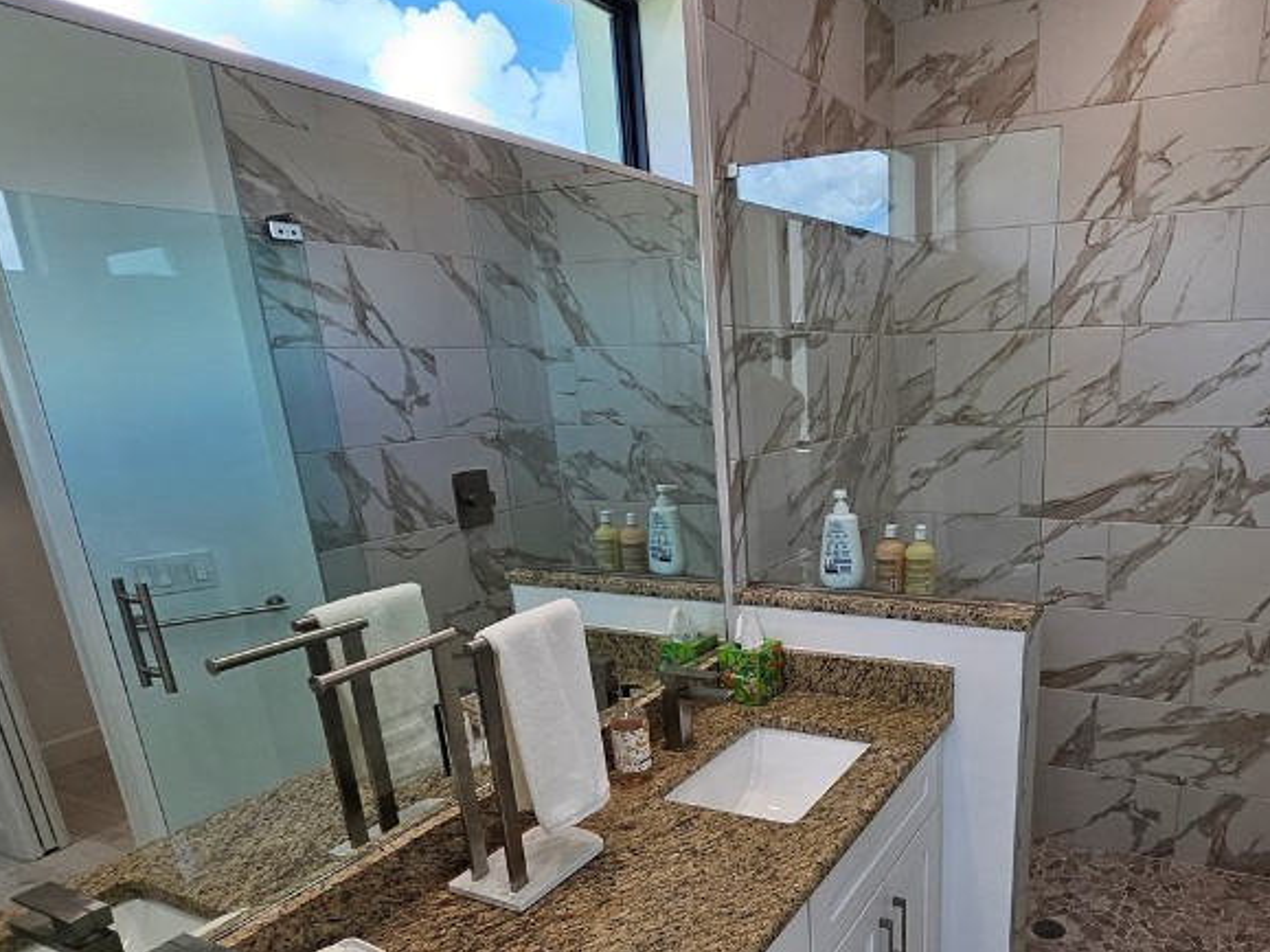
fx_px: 844
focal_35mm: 23
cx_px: 820
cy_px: 636
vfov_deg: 57.5
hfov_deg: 72.3
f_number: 2.2
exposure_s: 1/120
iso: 50
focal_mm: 1.74
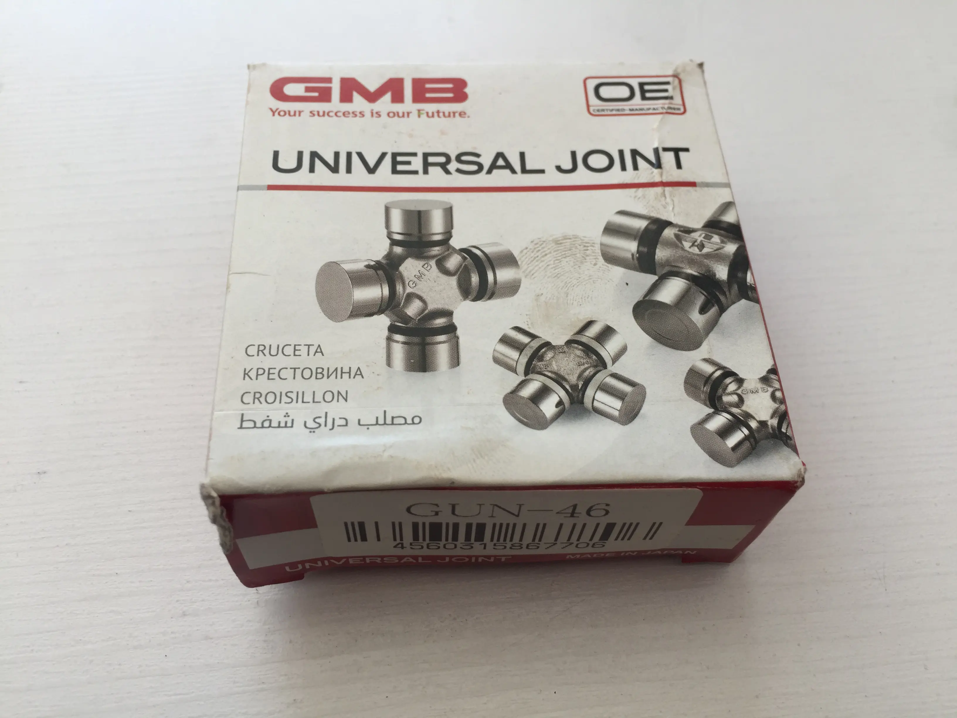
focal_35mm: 29
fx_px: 802
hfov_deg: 61.7
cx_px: 478
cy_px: 359
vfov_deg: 48.2
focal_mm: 4.15
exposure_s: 1/100
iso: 32
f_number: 2.2
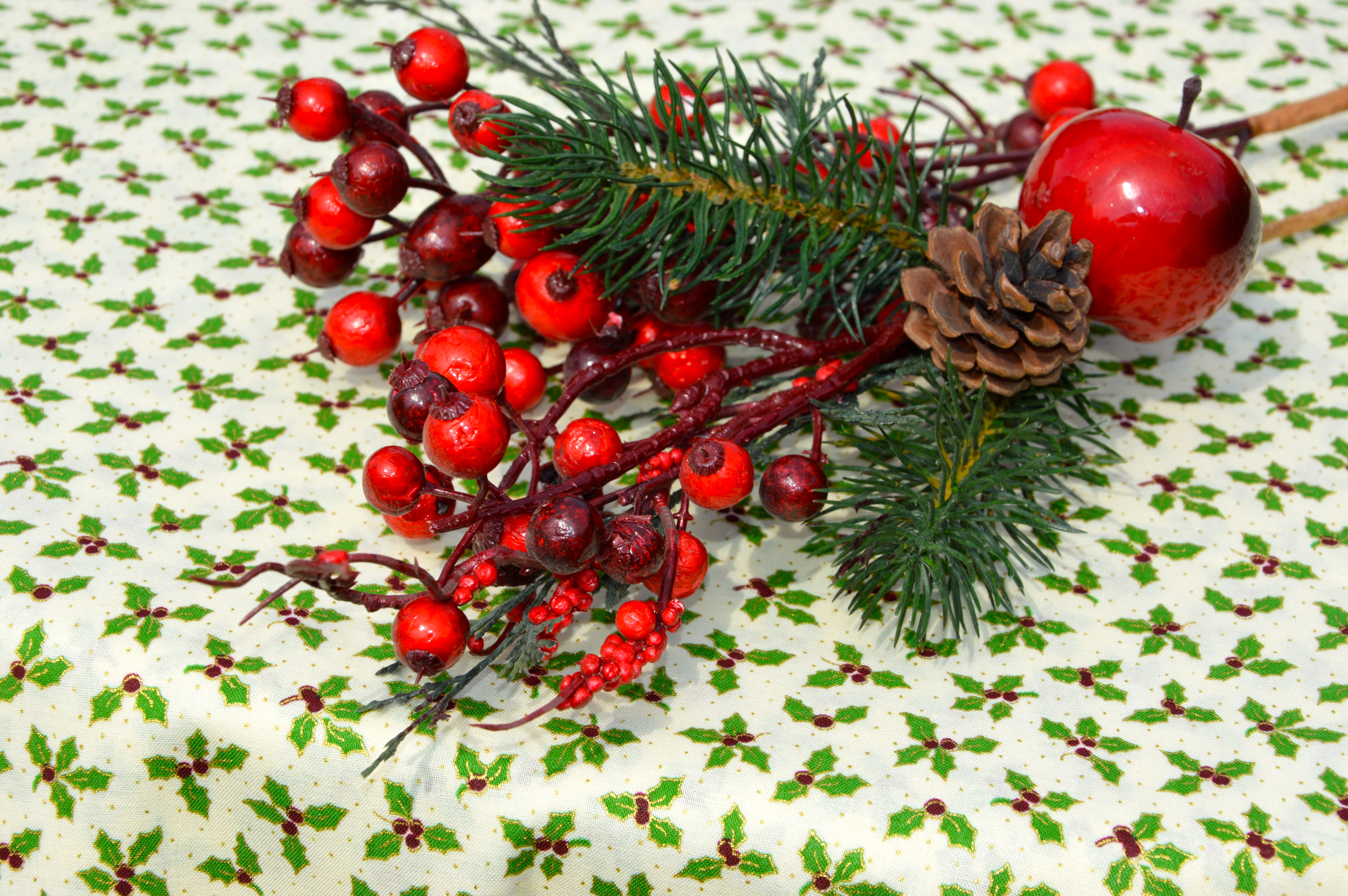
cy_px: 448
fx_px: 3255
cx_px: 674
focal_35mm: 87
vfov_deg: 15.7
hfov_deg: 23.4
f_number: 9
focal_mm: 58
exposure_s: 1/200
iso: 100
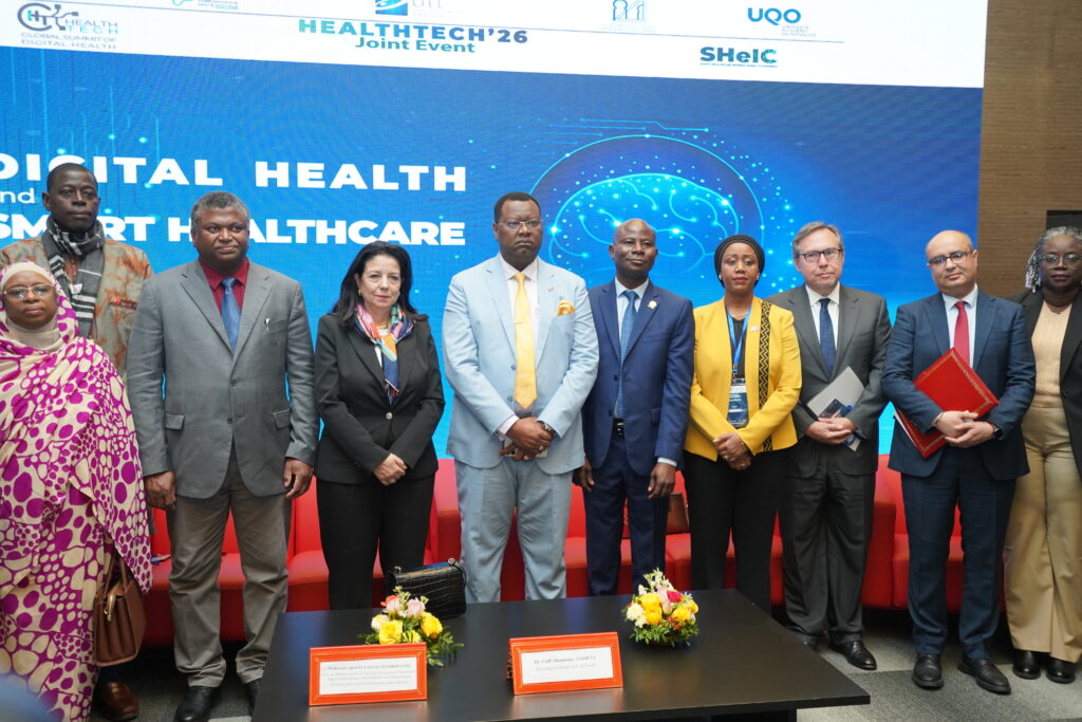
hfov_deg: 54.4
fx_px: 1052
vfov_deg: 37.9
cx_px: 541
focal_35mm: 35
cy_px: 361
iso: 1250
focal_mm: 35
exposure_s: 1/160
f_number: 4
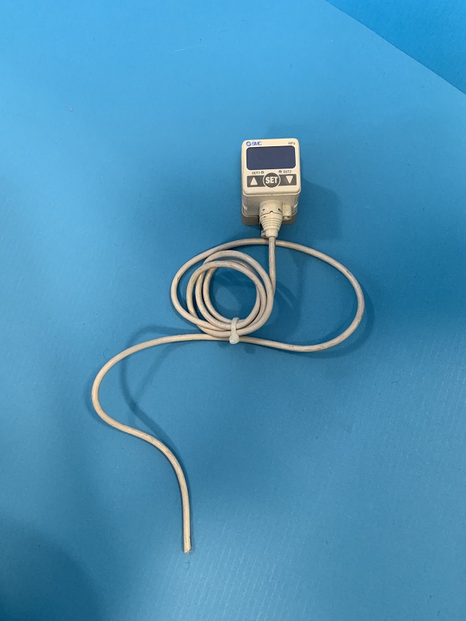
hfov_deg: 53.1
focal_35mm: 26
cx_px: 233
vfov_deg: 67.3
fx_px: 467
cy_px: 310
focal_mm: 4.25
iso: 250
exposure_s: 1/50
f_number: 1.8
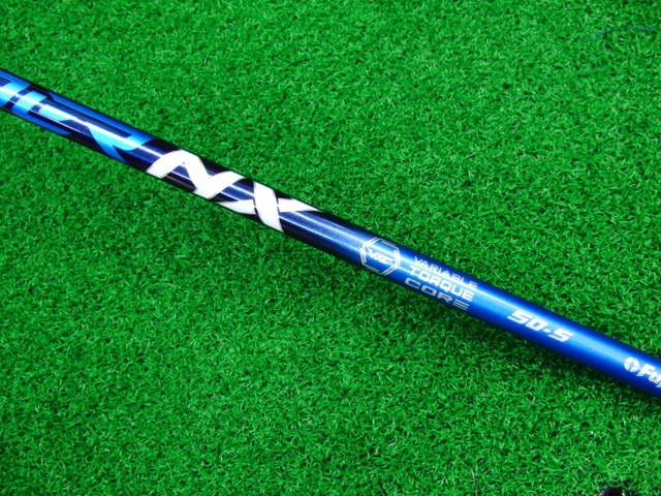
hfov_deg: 50.1
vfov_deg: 38.7
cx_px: 330
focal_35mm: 37
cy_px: 248
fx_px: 707
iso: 400
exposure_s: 1/30
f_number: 3.6
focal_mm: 6.42
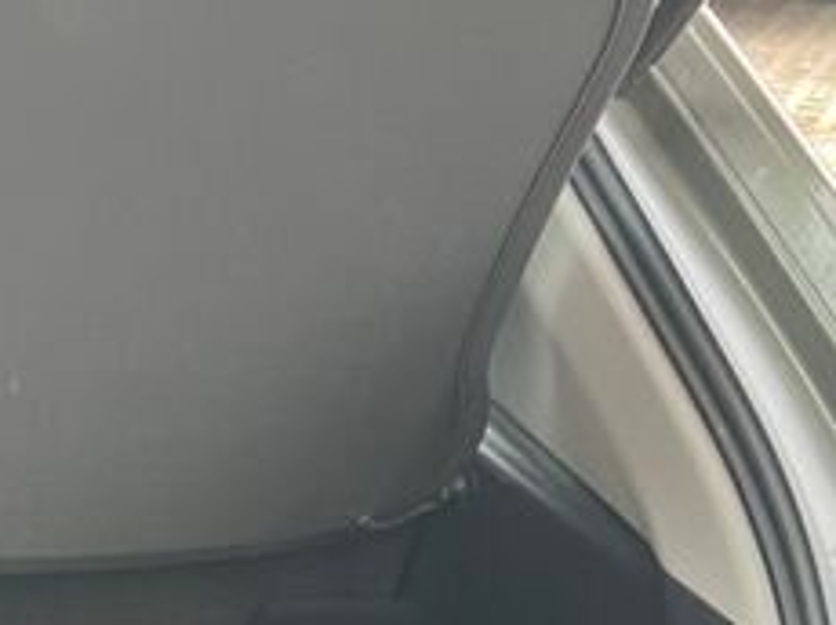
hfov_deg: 15.4
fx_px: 2799
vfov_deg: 12.6
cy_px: 632
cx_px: -498
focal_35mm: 116
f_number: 1.6
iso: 50
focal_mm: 5.1
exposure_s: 1/172
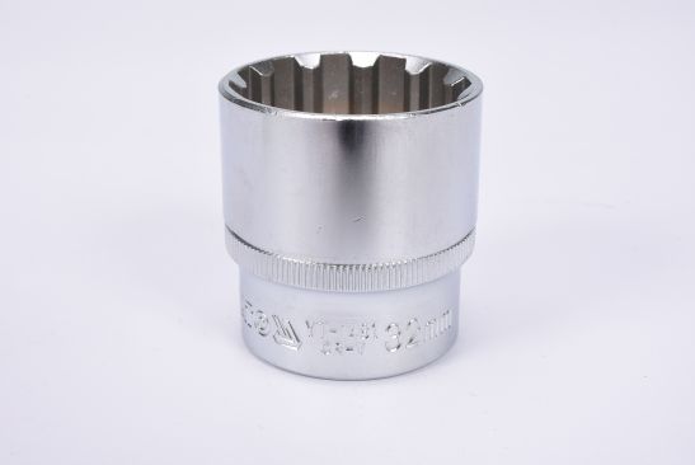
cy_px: 232
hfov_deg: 27.0
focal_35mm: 75
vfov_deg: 18.2
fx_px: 1449
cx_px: 348
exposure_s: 1/125
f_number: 18
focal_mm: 50
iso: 250
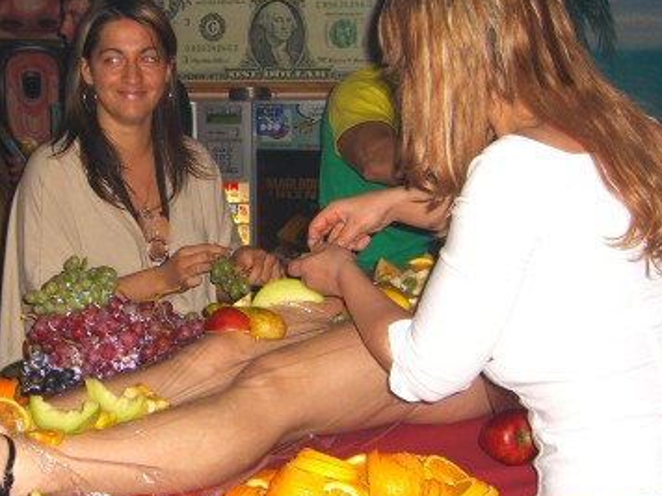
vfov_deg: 22.9
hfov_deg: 29.8
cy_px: 191
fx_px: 1224
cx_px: 171
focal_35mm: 64
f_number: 2.8
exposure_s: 1/60
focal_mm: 7.9
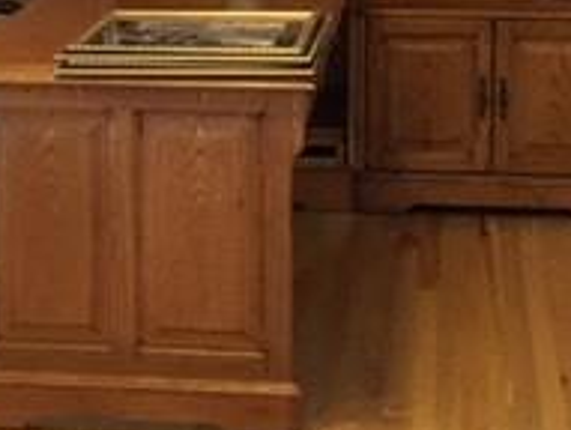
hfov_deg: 20.2
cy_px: 21
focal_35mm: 97
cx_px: 245
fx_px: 1603
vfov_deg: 15.1
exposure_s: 1/15
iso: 50
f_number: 2.2
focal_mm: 4.15
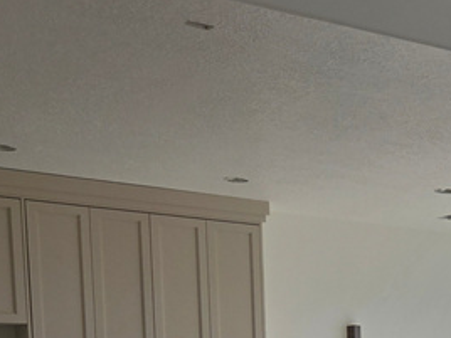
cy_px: 547
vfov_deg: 15.2
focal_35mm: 88
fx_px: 1147
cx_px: 609
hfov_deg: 20.1
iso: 25
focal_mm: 5.4
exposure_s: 1/922
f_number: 1.8
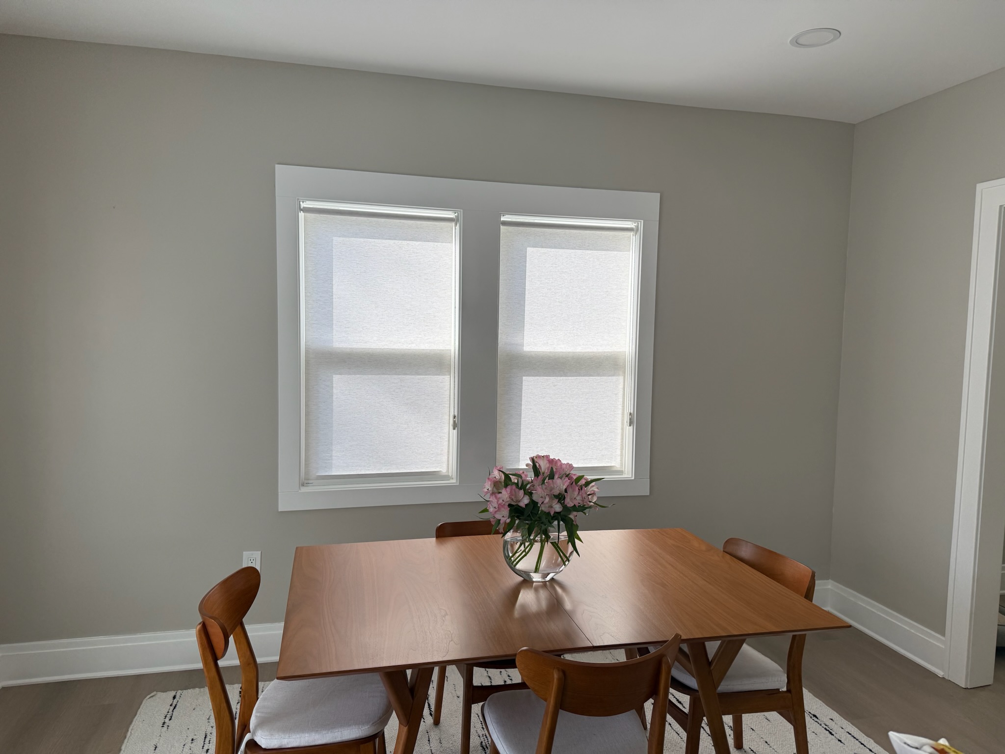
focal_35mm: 24
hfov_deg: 71.6
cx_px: 502
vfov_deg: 56.8
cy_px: 377
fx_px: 697
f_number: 1.78
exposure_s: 1/407
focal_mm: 6.76
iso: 100
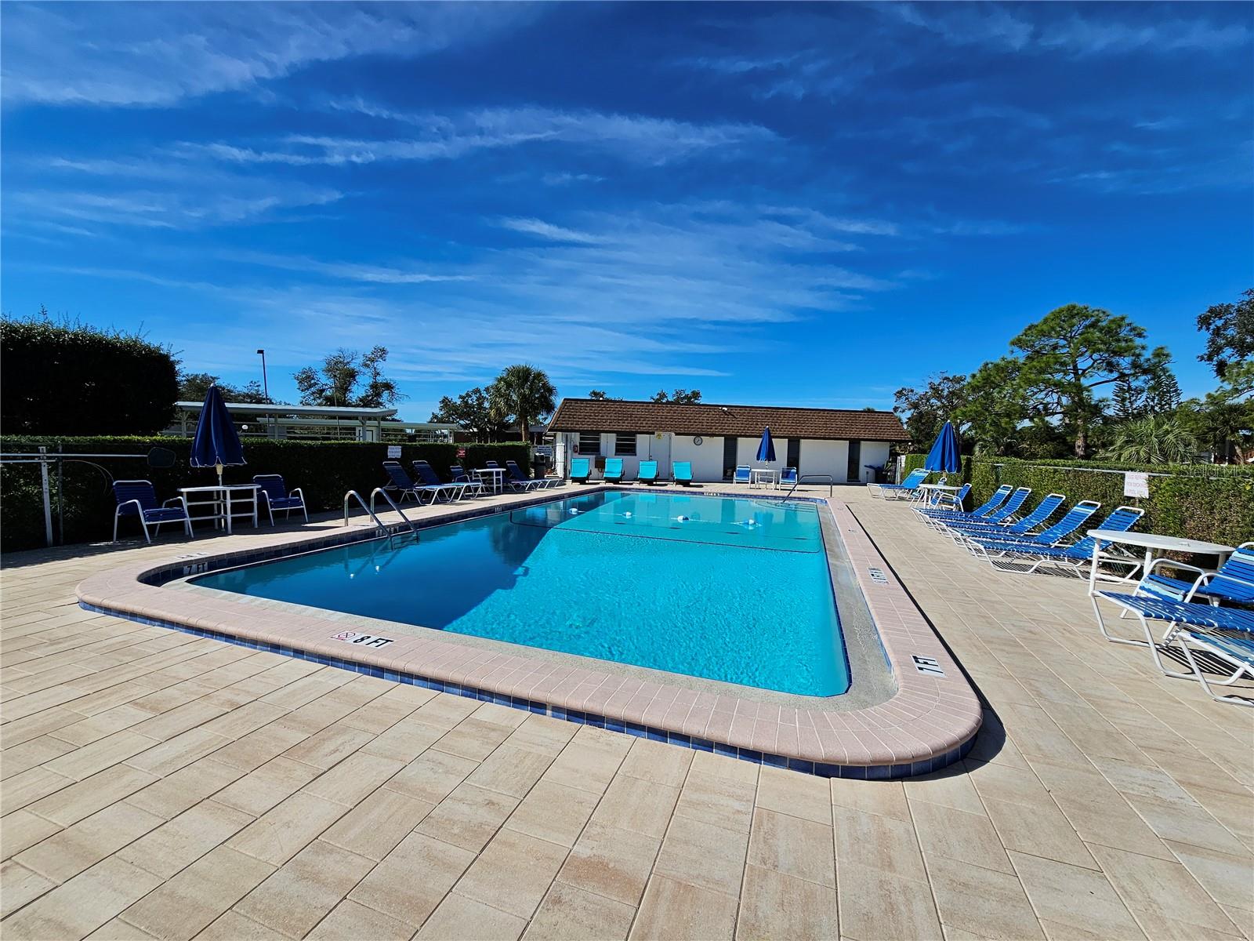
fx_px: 471
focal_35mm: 13
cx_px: 627
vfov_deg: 89.9
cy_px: 470
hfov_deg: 106.2
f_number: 2.2
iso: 50
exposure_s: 1/4820
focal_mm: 2.2
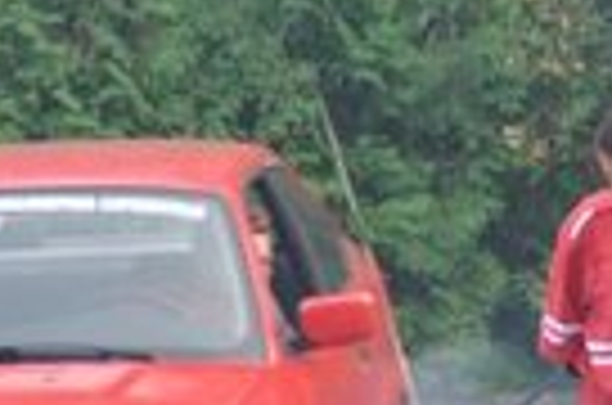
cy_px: 560
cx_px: 259
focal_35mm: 315
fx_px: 5342
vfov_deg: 4.3
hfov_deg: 6.6
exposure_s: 1/160
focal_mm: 44
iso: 450
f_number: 4.5
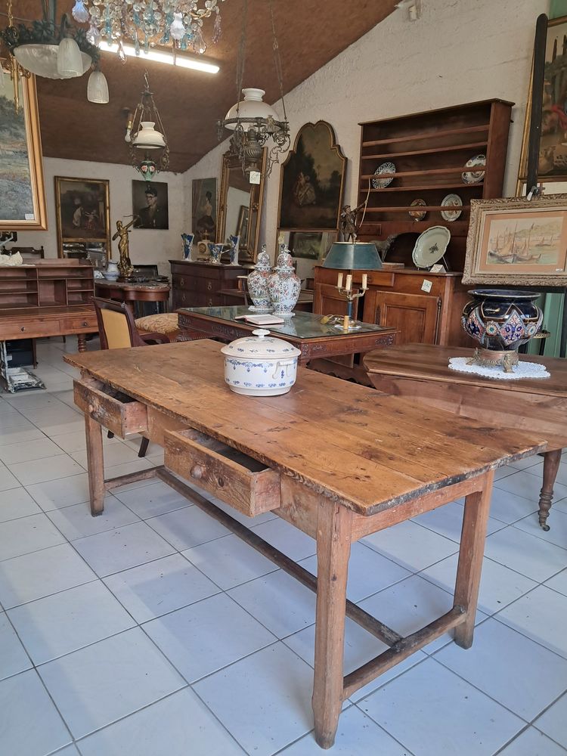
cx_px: 284
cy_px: 378
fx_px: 590
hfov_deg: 51.4
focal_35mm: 27
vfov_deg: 65.3
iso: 125
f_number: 1.8
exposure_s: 1/50
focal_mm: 4
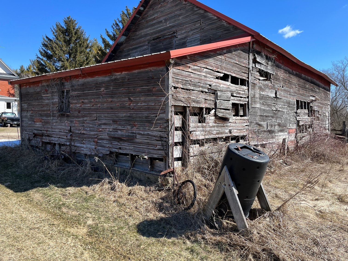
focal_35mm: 26
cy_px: 130
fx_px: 261
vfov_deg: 53.1
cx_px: 174
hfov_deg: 67.3
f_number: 1.6
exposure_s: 1/1776
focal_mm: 5.1
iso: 50
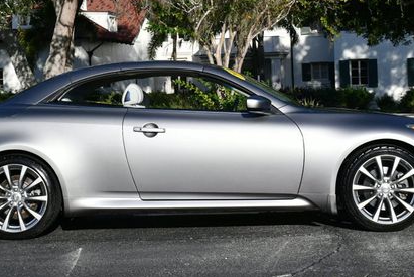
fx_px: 932
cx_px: 191
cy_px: 63
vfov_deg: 16.8
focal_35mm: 81
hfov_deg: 25.0
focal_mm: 26
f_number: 9
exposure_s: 1/320
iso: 100
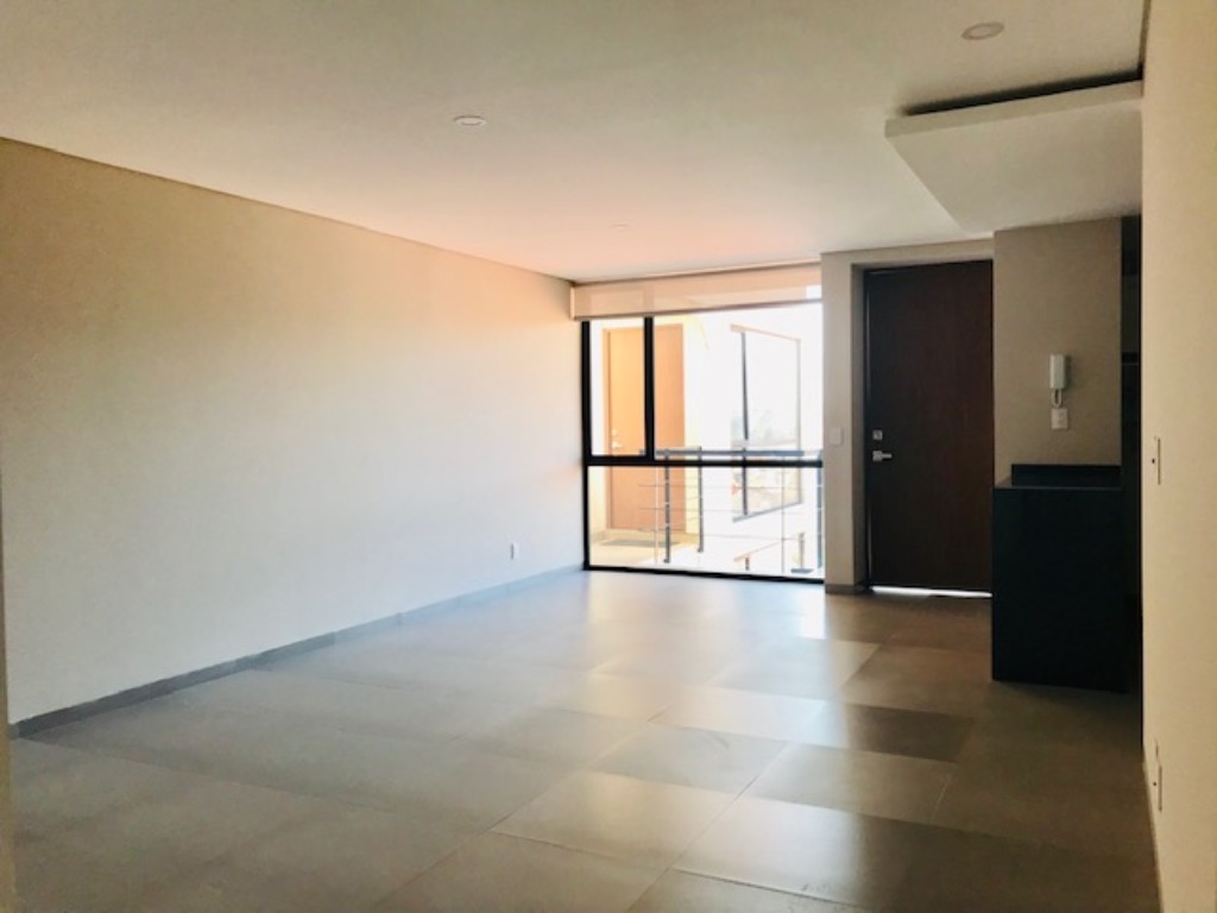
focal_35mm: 28
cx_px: 608
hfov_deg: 63.4
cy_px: 456
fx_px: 984
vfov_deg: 49.7
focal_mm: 3.99
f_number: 1.8
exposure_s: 1/120
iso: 40
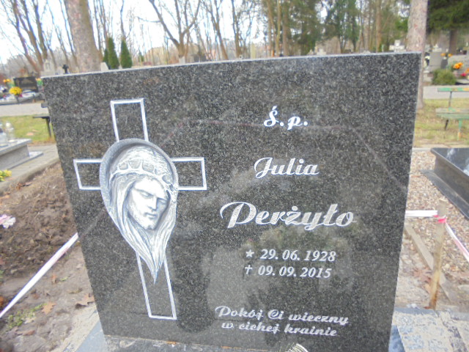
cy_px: 176
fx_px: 352
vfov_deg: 53.1
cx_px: 234
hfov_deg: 67.3
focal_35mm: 26
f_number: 3.5
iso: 100
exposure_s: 1/30
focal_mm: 4.6
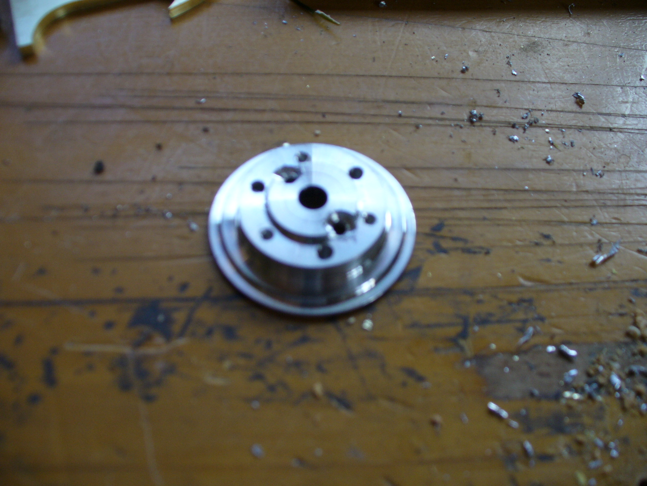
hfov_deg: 50.1
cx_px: 324
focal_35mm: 37
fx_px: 692
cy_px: 243
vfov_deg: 38.7
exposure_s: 1/100
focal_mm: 6.1
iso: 100
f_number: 2.8
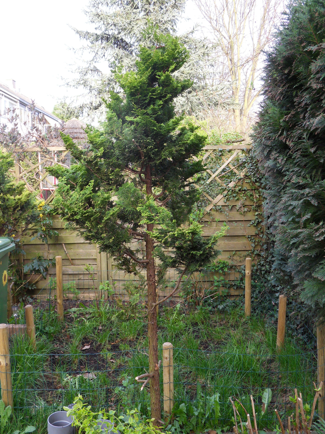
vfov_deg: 51.4
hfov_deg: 39.7
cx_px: 162
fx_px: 451
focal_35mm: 36
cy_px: 217
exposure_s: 1/45
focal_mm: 6.3
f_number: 3.9
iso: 100
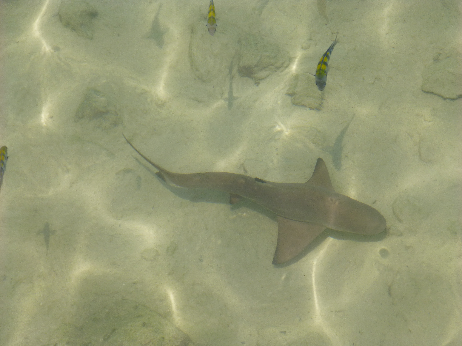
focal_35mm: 154
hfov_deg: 12.8
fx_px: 2055
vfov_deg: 9.6
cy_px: 173
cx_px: 231
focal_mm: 27.6
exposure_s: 1/800
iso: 100
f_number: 5.4
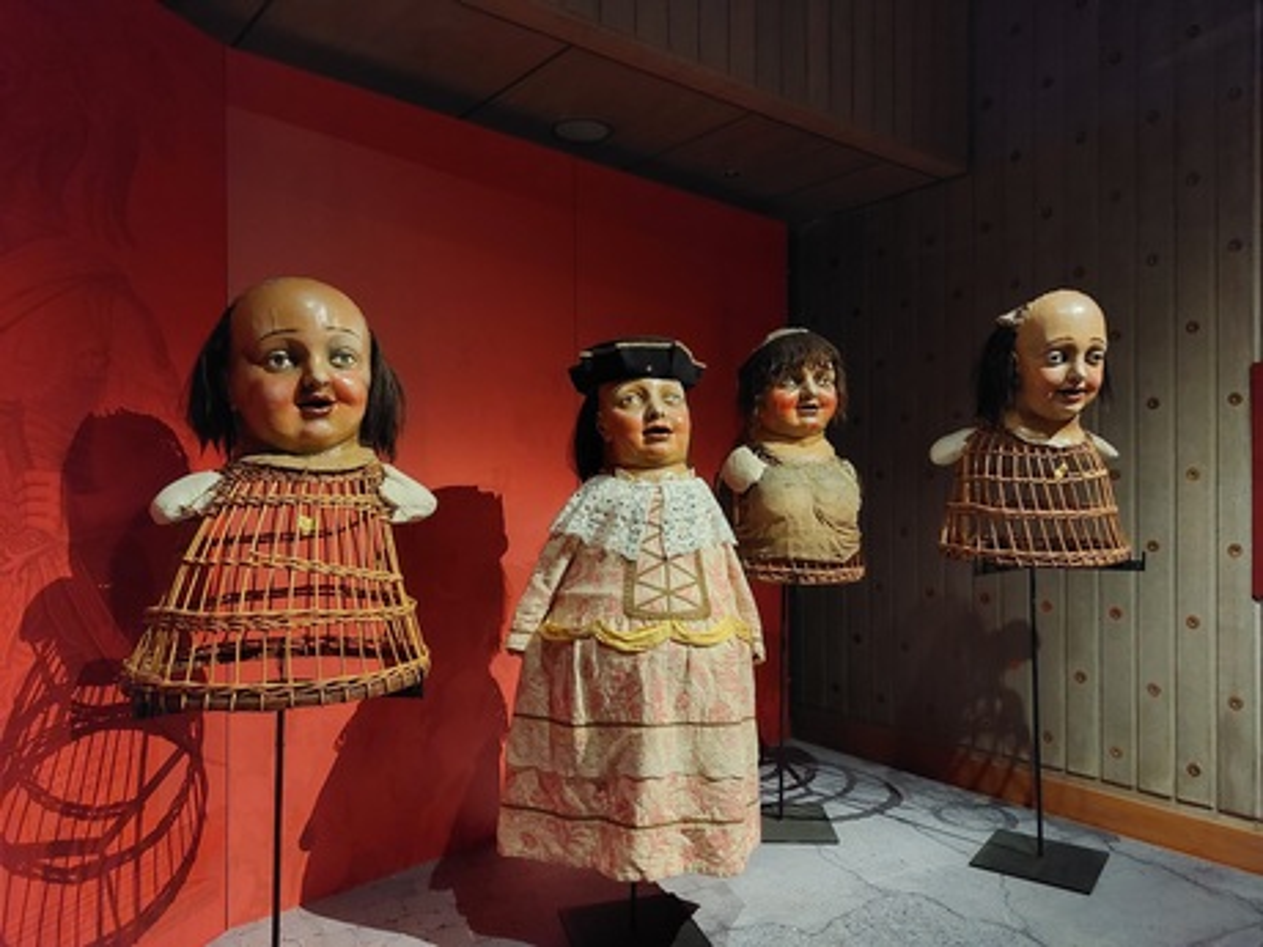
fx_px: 912
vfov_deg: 54.9
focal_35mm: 25
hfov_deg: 69.4
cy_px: 474
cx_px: 632
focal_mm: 5.23
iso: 800
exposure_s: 1/25
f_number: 1.8
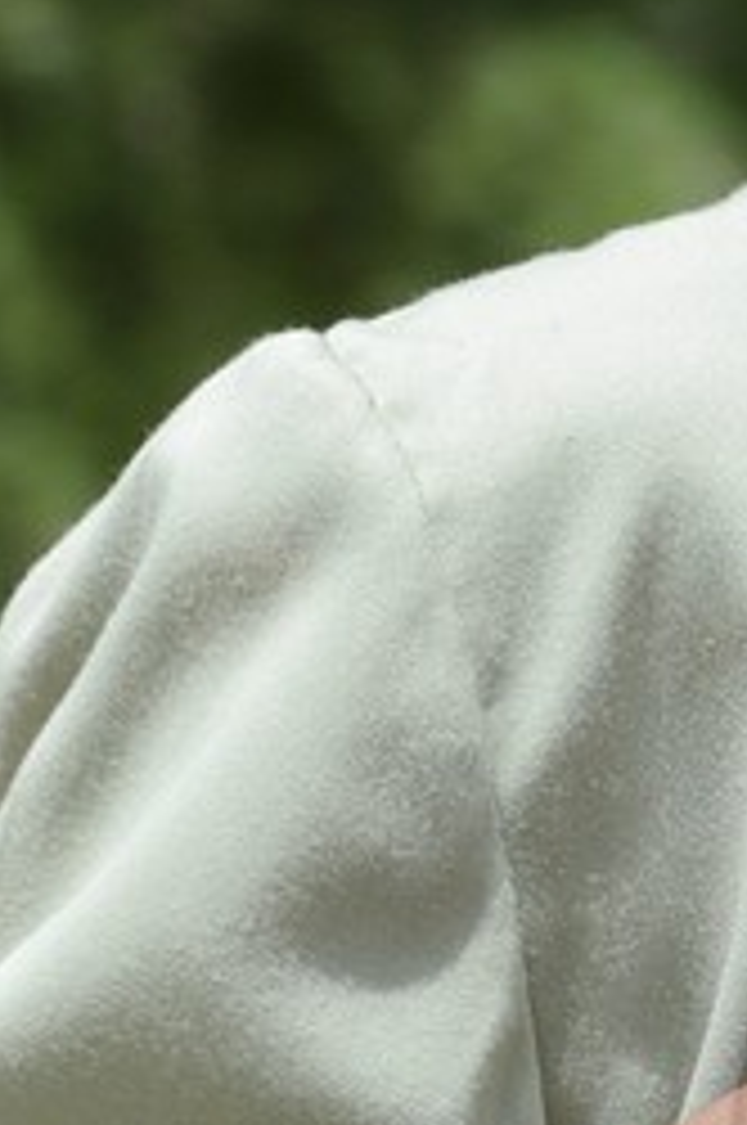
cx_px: 1955
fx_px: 39948
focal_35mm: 1280
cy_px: 1341
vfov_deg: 1.6
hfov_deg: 1.1
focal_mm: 200
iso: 400
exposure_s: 1/250
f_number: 11
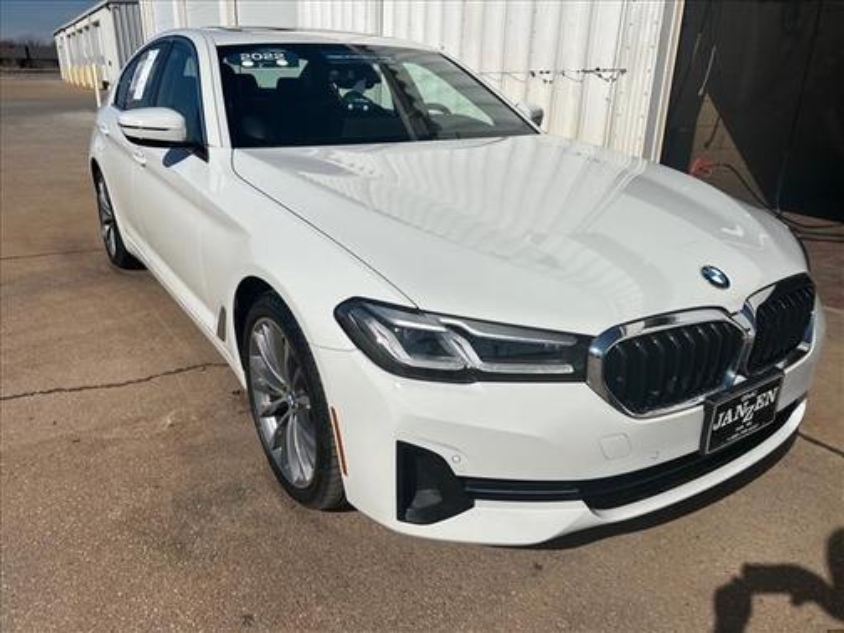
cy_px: 316
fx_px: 634
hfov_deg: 67.3
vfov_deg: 53.1
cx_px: 422
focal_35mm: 26
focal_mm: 5.7
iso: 50
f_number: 1.5
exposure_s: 1/14286
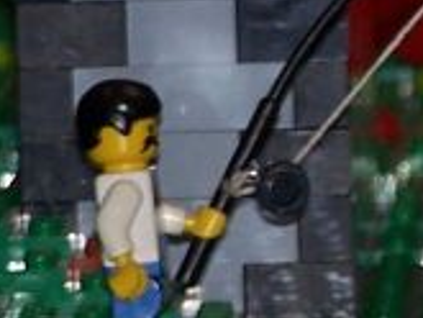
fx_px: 10566
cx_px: 1169
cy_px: -8
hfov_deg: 2.3
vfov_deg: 1.7
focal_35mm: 864
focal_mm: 23.1
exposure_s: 1/125
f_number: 3.2
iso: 80
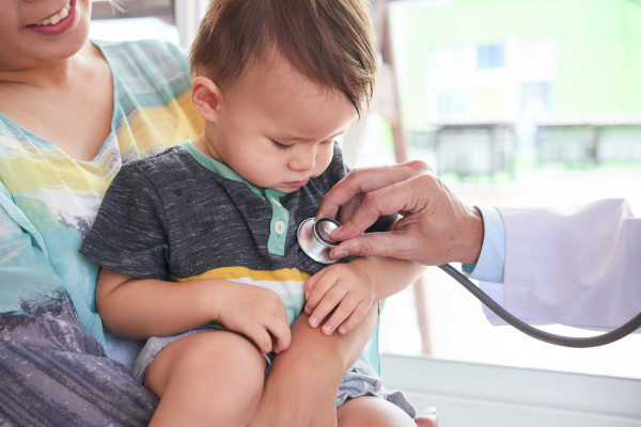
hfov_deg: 33.4
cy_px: 214
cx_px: 320
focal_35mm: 60
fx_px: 1068
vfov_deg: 22.6
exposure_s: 1/250
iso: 640
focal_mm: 60
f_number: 5.6
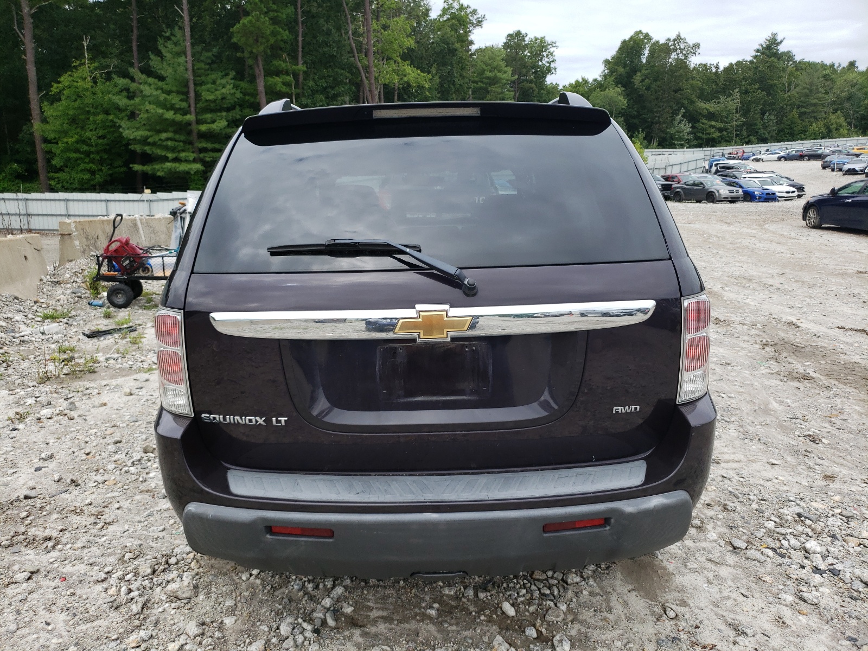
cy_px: 326
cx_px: 434
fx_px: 652
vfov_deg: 53.1
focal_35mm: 26
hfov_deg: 67.3
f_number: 1.5
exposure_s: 1/1429
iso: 50
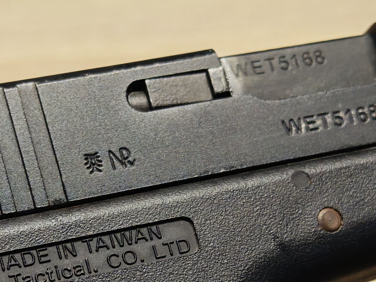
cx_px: 95
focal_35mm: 97
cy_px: 257
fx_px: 1054
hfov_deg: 20.1
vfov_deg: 15.1
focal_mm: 6.83
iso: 160
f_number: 2
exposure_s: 1/100
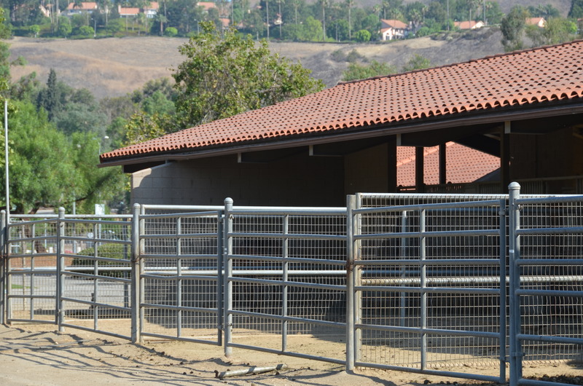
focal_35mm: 135
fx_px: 2182
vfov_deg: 10.1
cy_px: 193
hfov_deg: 15.2
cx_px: 292
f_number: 8
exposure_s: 1/250
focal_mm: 90
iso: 140
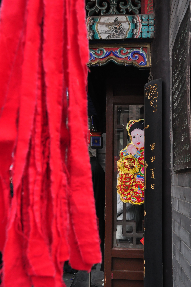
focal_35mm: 39
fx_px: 311
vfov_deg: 49.6
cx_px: 96
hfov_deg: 34.1
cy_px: 144
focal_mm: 26
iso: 1600
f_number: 9
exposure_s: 1/400
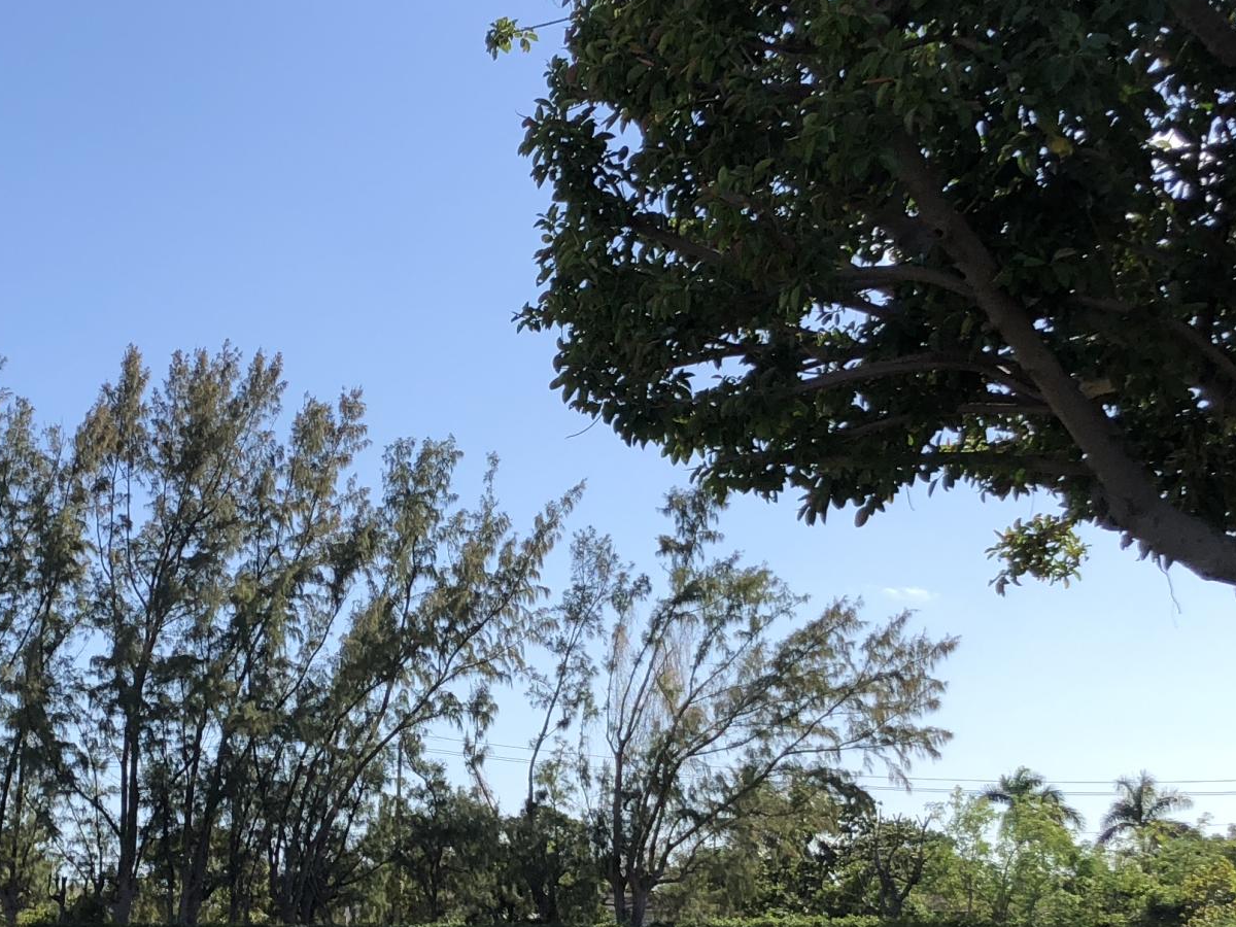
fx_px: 2499
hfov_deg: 27.5
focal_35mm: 70
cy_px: 631
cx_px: 346
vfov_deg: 20.9
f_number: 1.8
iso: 20
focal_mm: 3.99
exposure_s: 1/1675
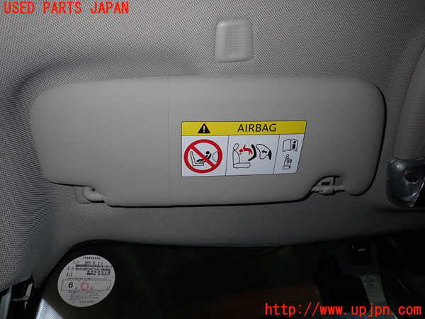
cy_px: 160
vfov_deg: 54.9
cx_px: 212
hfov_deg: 69.4
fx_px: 307
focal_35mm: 25
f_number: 5.6
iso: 200
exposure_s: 1/30
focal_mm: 4.5
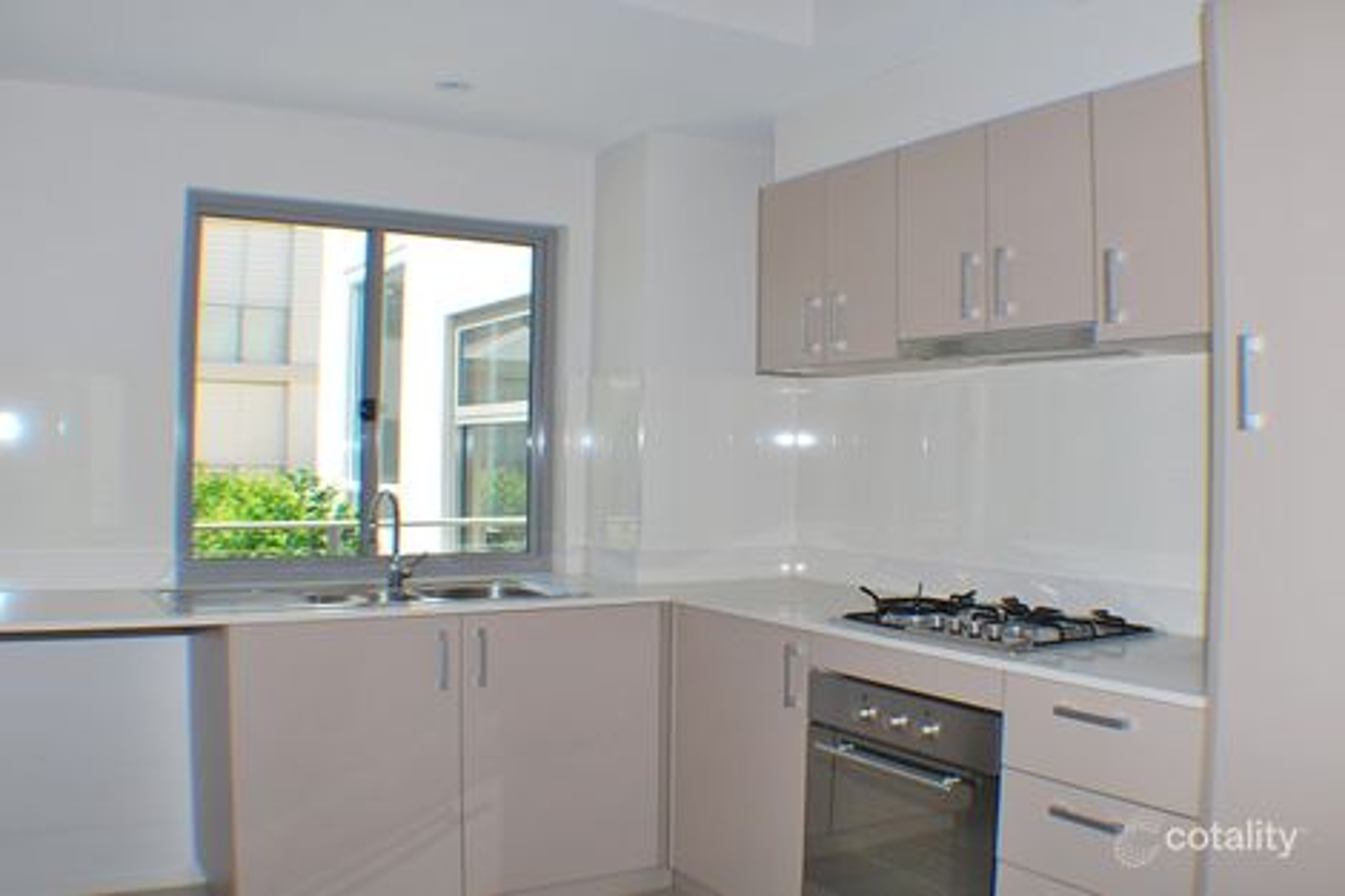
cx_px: 672
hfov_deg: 53.1
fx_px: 1344
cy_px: 448
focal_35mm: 36
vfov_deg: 36.8
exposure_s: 1/200
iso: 100
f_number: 7.1
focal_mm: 24
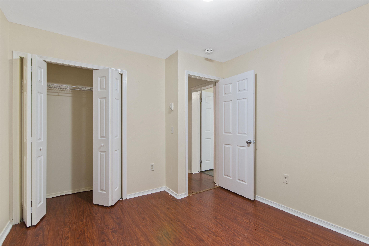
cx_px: 184
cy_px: 123
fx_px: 164
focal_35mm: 16
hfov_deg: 96.7
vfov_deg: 73.8
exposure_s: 1/4
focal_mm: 16
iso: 400
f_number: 8
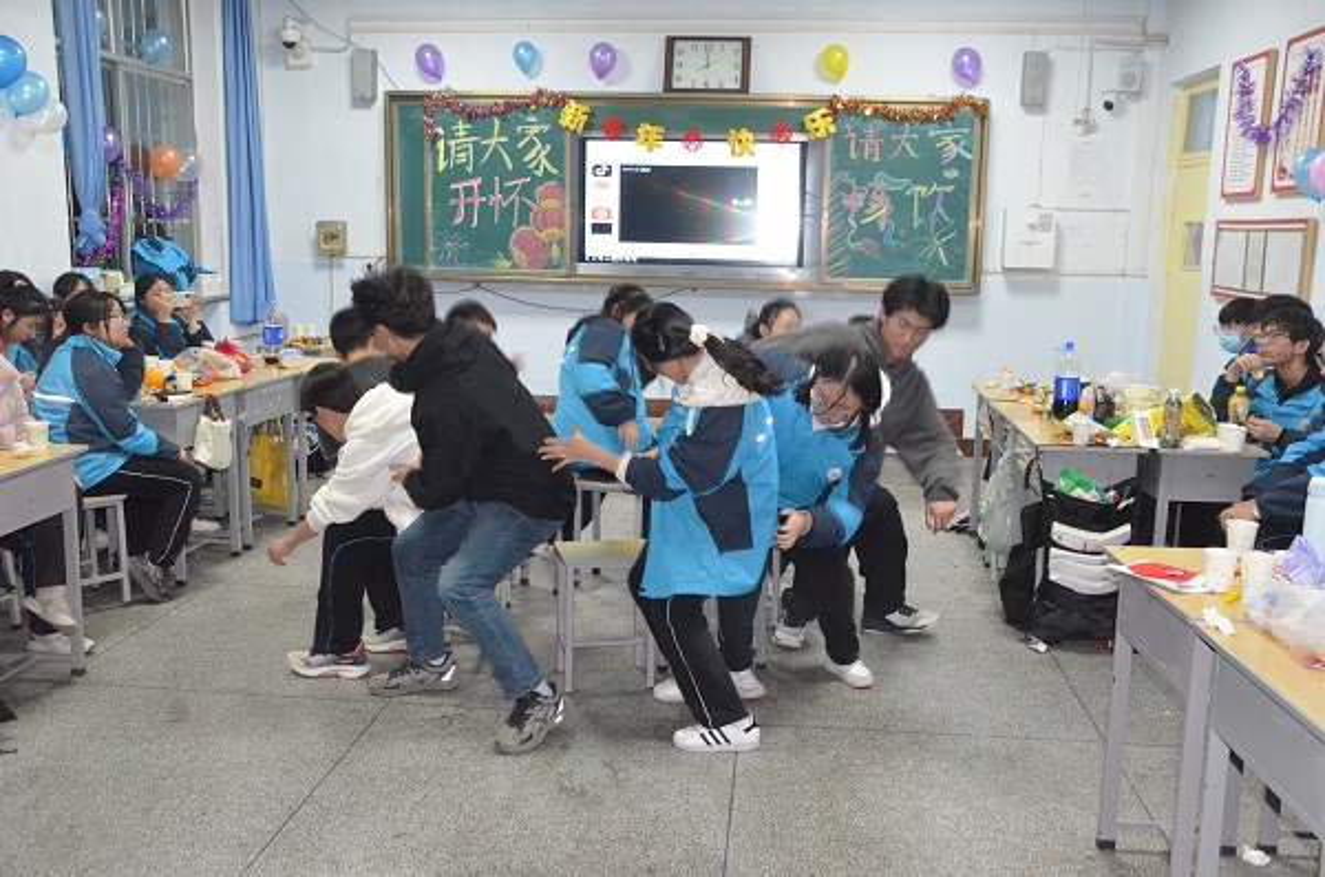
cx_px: 662
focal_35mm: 33
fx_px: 1212
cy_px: 438
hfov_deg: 57.3
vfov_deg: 39.8
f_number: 8
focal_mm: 22
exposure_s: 1/60
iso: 5000
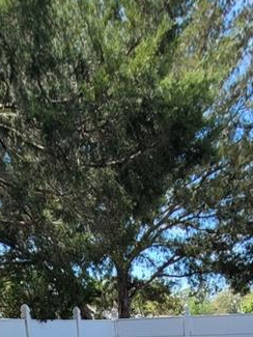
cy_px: 503
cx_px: 154
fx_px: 467
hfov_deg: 30.2
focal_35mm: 48
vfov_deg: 27.6
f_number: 2.2
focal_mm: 2.2
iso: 64
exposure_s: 1/883
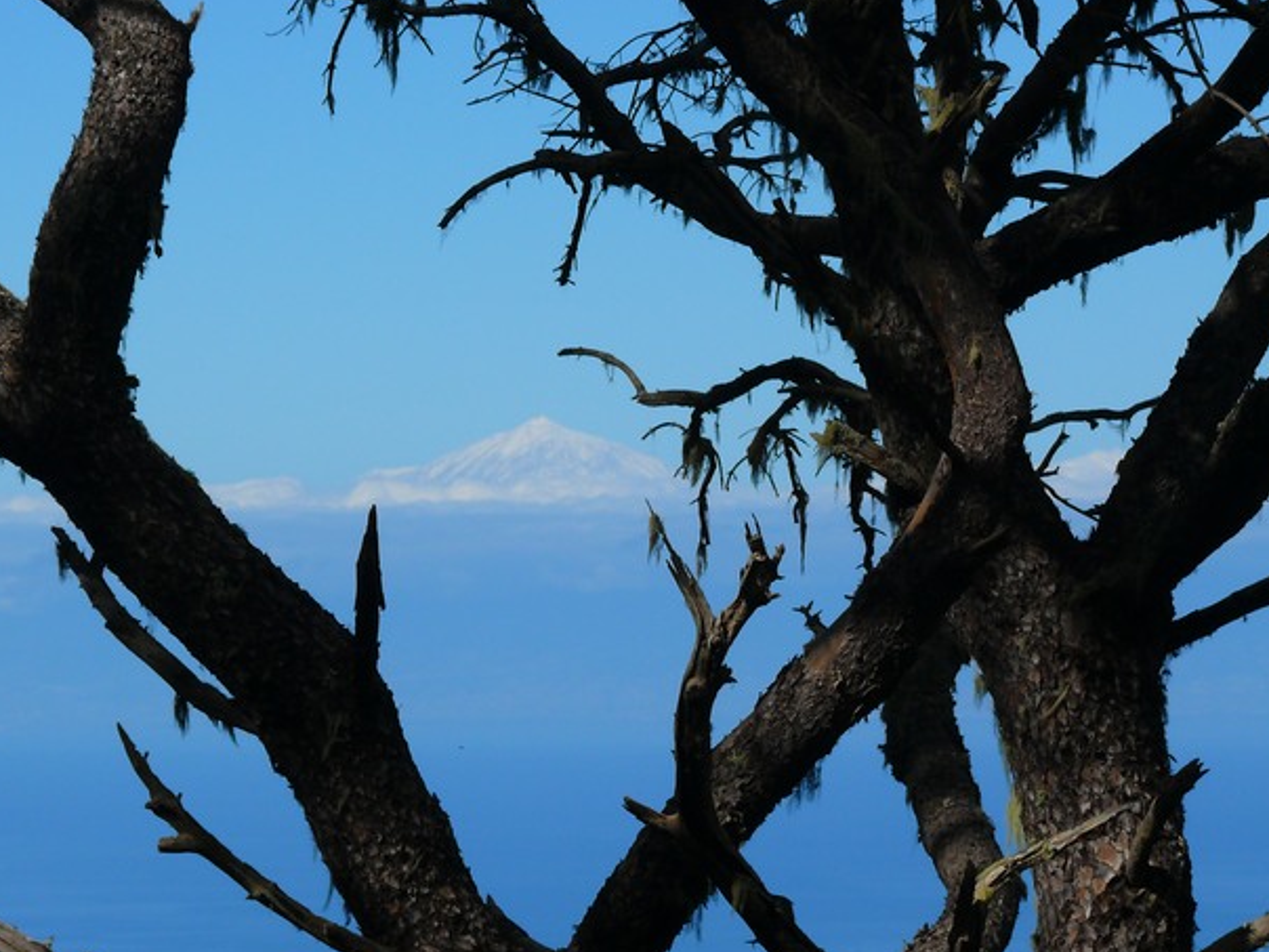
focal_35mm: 206
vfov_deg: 7.2
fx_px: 7552
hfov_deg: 9.6
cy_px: 443
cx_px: 529
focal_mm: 35
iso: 100
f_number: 5.6
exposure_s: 1/400
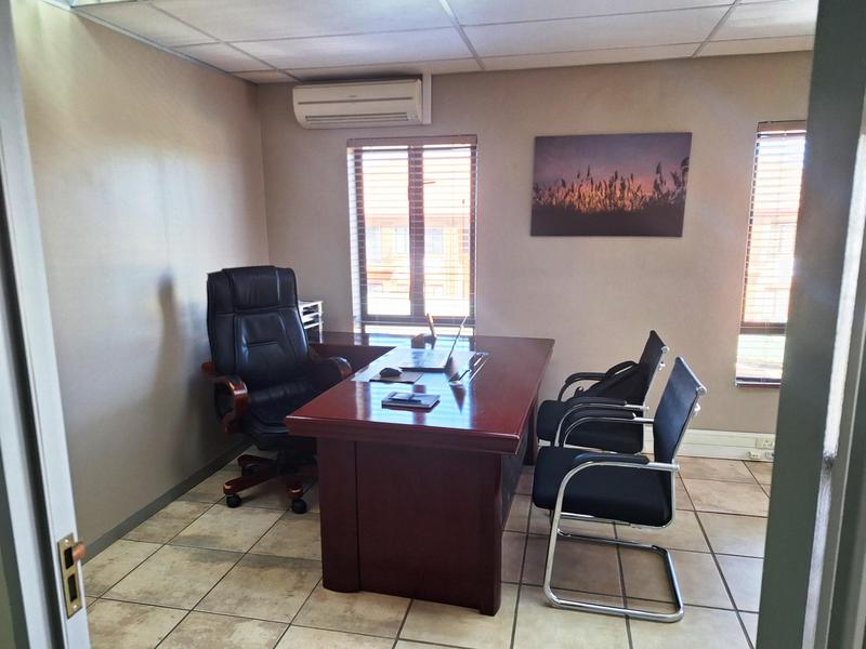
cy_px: 324
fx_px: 575
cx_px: 433
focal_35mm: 23
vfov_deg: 58.9
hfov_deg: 73.9
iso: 64
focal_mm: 5.54
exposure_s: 1/100
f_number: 1.8
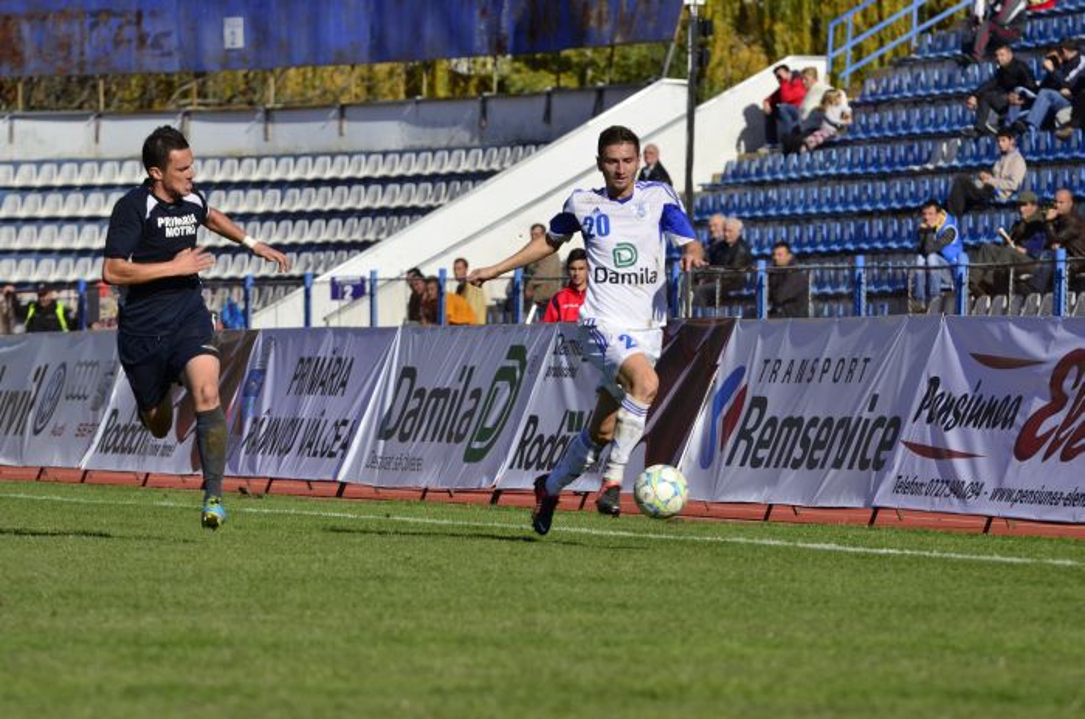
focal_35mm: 345
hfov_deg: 6.0
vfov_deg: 4.0
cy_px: 360
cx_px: 542
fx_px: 10379
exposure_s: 1/2500
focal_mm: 230
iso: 400
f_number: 7.1
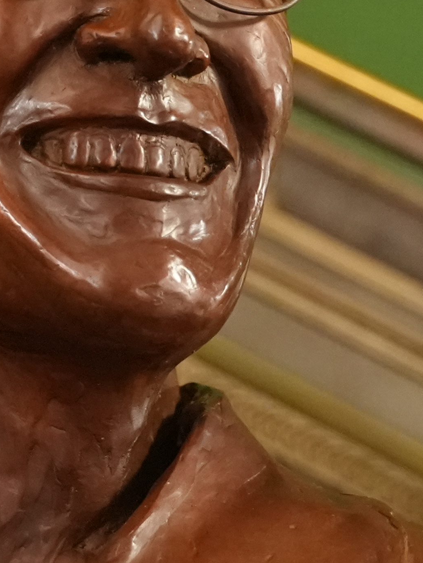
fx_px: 4562
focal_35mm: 280
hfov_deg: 5.3
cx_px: 228
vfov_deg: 7.1
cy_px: 106
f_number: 4
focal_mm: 95
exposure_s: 1/80
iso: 12800
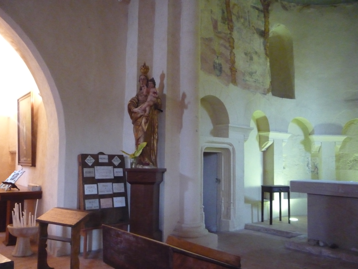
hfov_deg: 60.0
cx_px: 179
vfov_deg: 46.8
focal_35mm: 30
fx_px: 310
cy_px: 134
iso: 800
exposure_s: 1/15
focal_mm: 5.2
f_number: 3.3
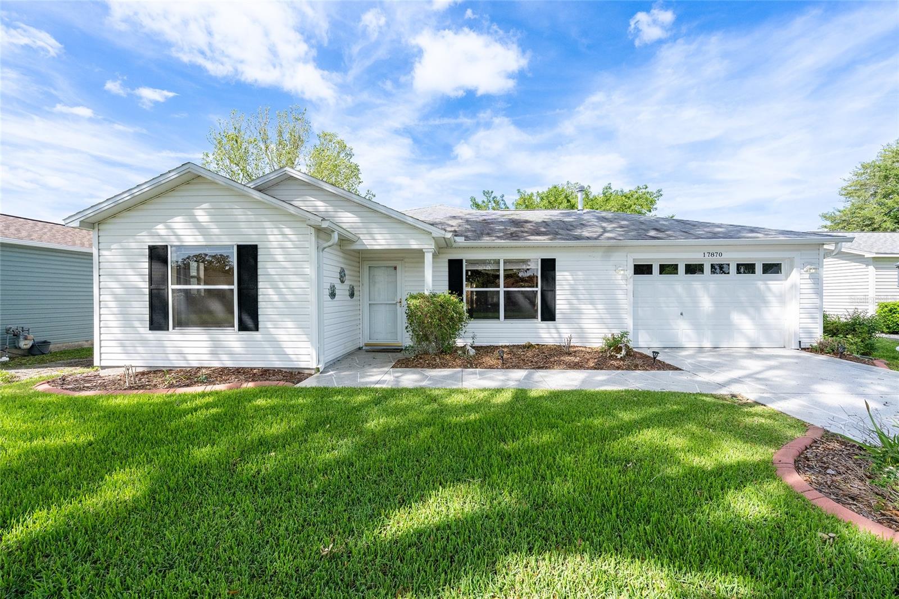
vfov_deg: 81.2
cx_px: 450
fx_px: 350
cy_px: 300
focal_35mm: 14
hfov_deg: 104.3
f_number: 7.1
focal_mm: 14
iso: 1250
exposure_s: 1/2500
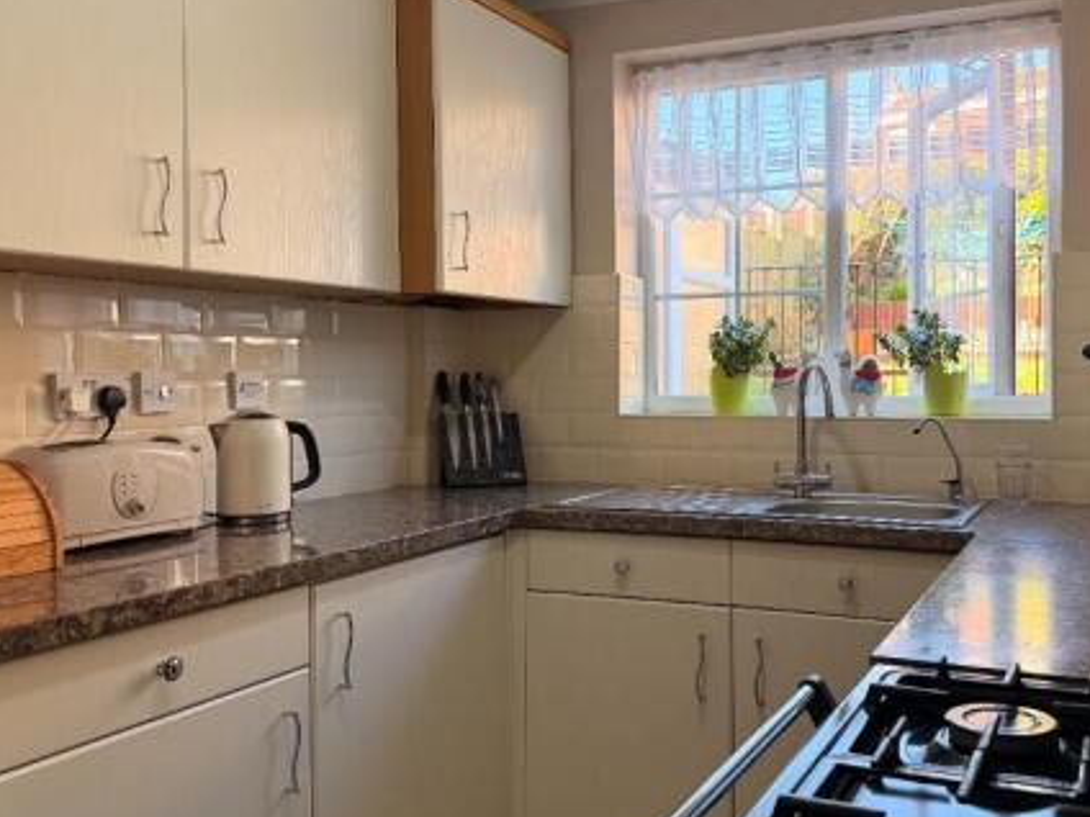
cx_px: 701
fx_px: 1039
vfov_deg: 42.9
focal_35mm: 33
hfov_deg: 54.5
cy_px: 382
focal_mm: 6.76
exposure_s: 1/219
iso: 160
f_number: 1.78
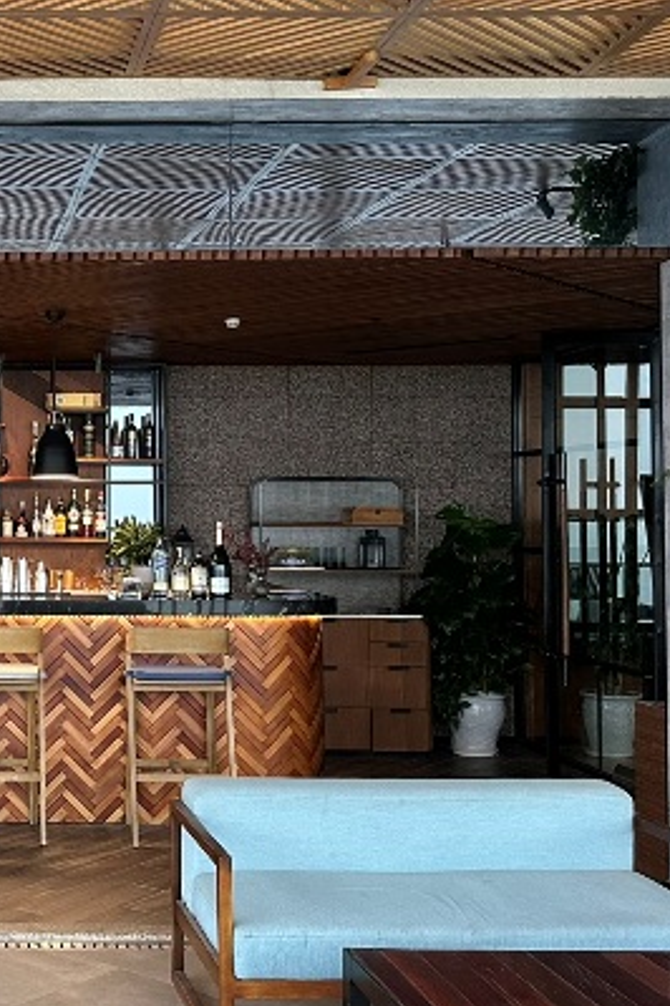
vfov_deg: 39.6
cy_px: 466
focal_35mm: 50
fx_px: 1396
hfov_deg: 25.2
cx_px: -53
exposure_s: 1/60
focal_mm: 6.86
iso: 400
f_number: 1.78
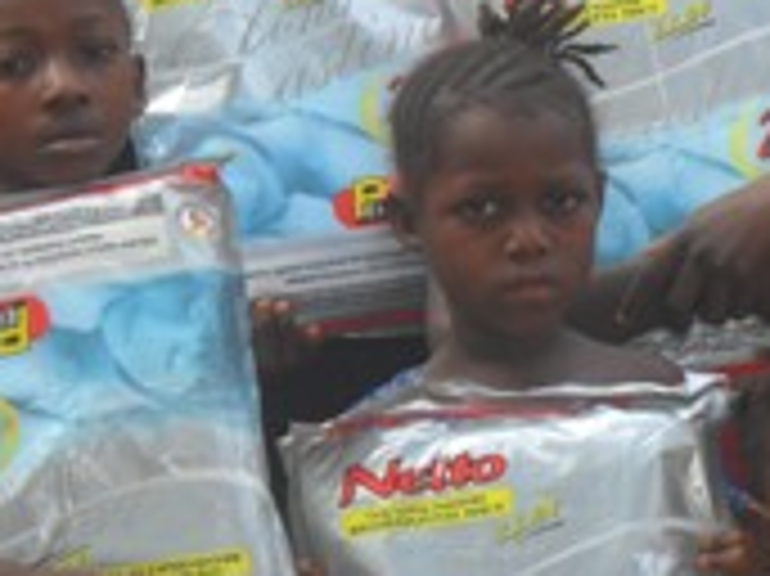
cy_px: 137
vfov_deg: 6.9
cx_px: 369
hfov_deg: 9.2
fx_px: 4801
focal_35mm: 216
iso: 100
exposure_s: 1/180
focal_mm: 13.2
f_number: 3.9
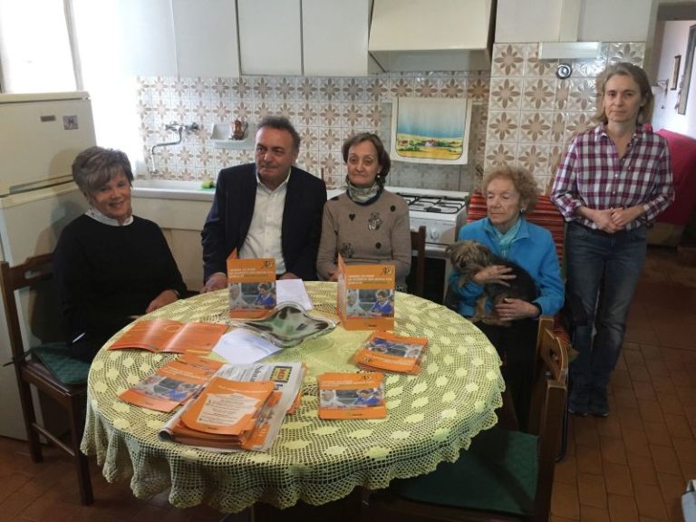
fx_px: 583
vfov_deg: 48.2
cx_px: 348
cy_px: 261
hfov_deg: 61.7
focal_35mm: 29
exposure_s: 1/33
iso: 160
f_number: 2.2
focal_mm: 4.15
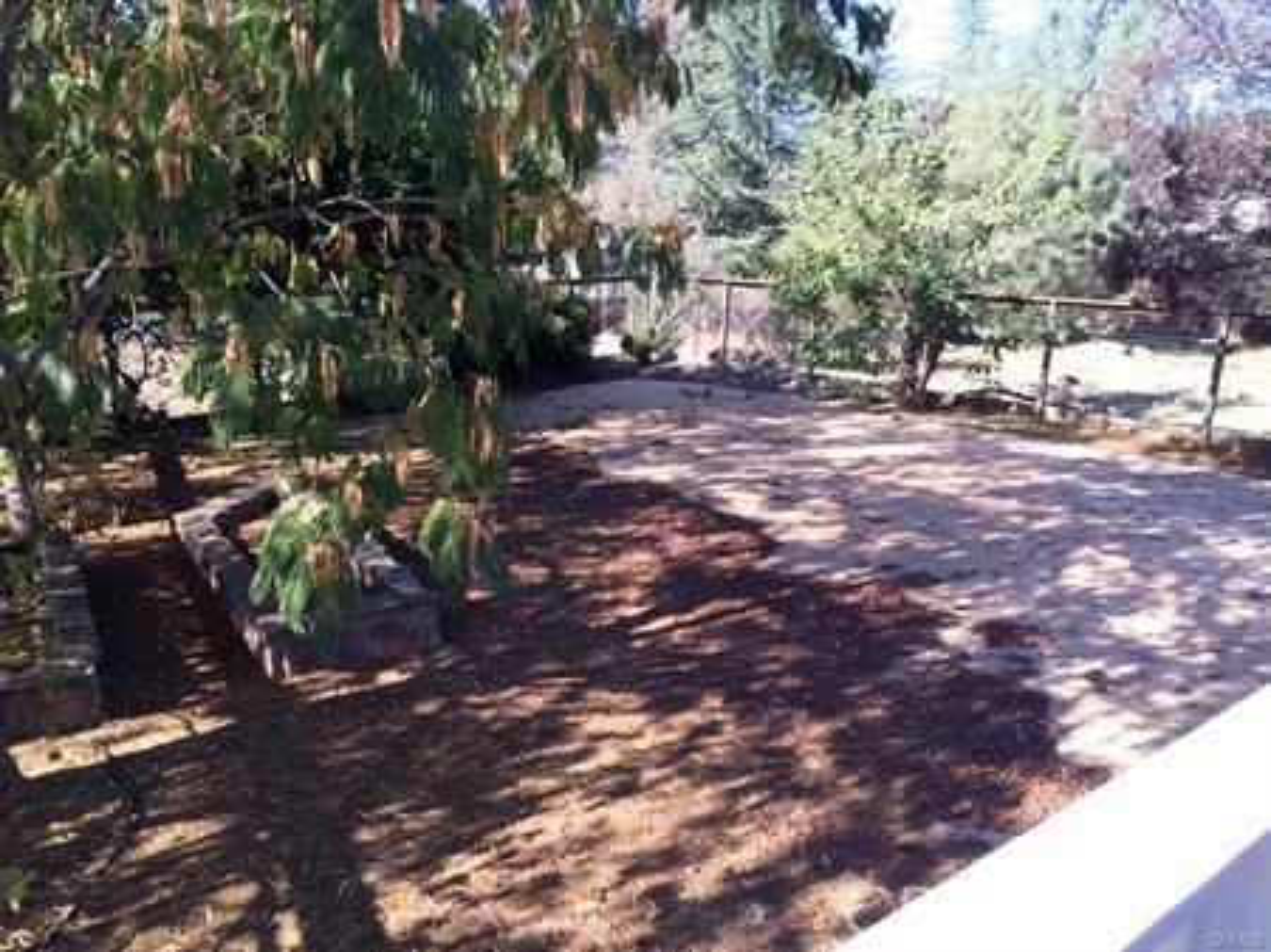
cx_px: 636
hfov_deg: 61.7
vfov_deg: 48.2
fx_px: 1064
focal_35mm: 29
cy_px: 476
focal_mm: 4.15
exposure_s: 1/410
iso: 32
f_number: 2.2
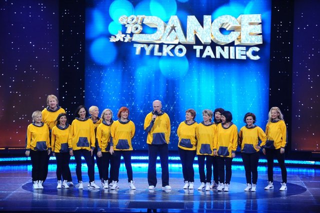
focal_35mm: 160
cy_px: 106
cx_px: 160
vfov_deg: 8.6
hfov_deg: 12.8
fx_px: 1421
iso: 2000
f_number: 3.5
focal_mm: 160
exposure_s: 1/160
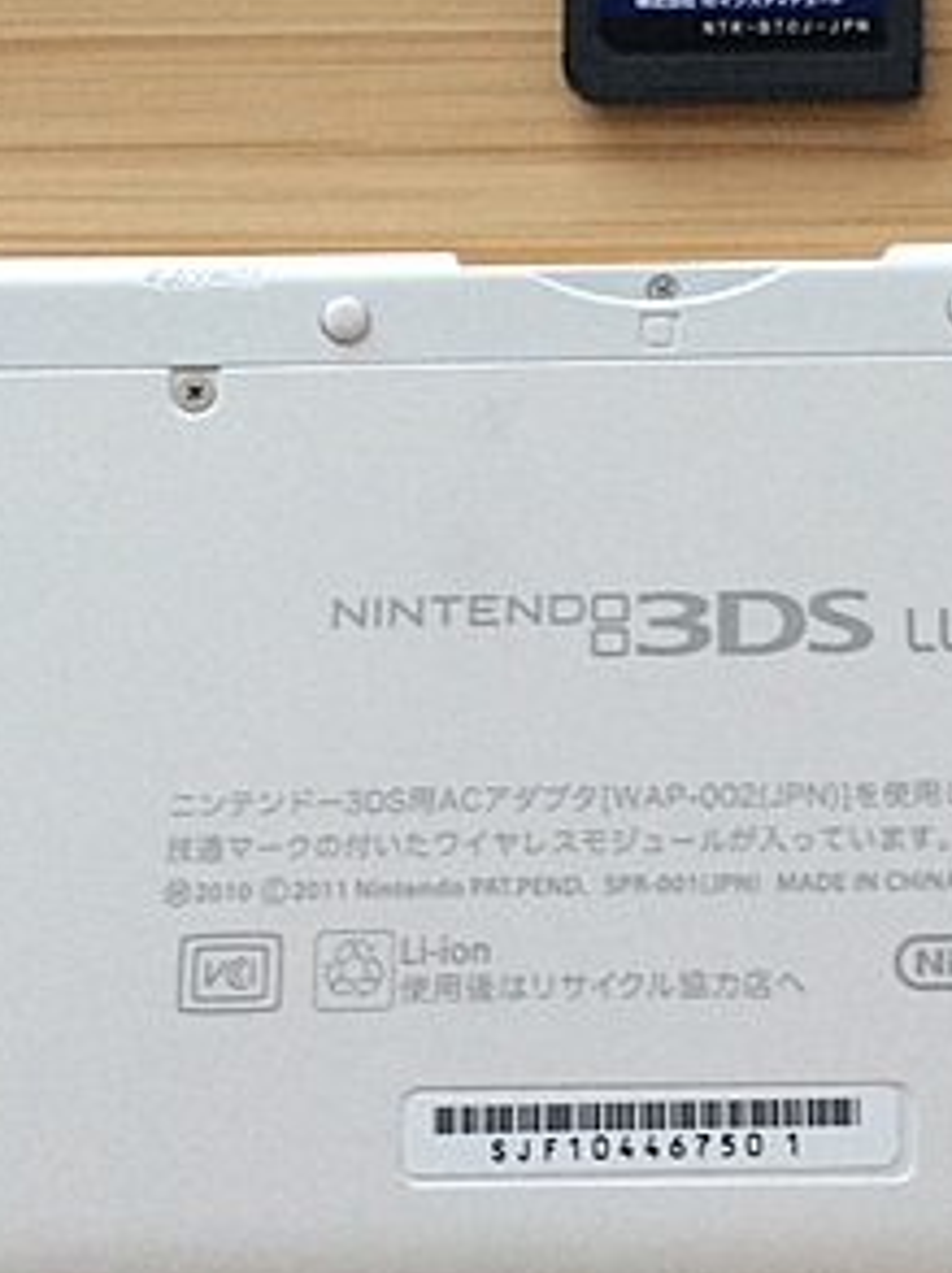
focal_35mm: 82
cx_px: 769
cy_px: 534
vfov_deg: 23.8
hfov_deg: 17.8
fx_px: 3013
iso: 64
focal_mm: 3.3
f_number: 2.4
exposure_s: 1/24
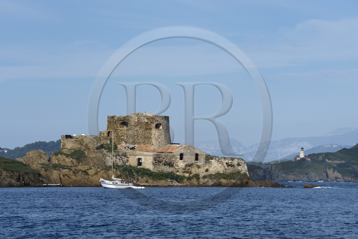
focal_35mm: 200
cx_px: 179
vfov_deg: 6.9
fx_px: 1988
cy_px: 120
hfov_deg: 10.3
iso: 200
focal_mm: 200
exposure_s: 1/400
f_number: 13
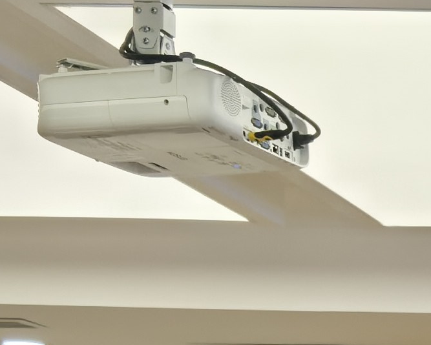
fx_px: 2016
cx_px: 1085
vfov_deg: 8.9
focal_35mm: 158
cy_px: 800
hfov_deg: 10.3
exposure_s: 1/105
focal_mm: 6.35
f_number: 2
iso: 50
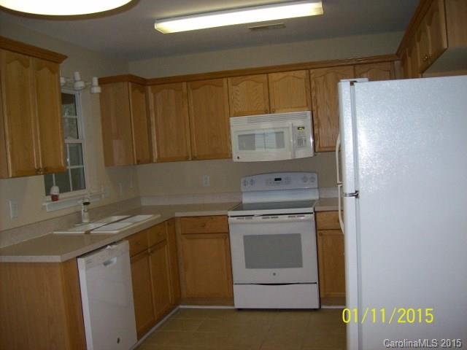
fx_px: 486
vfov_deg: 39.7
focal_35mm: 36
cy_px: 175
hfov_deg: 51.4
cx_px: 234
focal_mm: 6
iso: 200
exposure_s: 1/64
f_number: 2.7
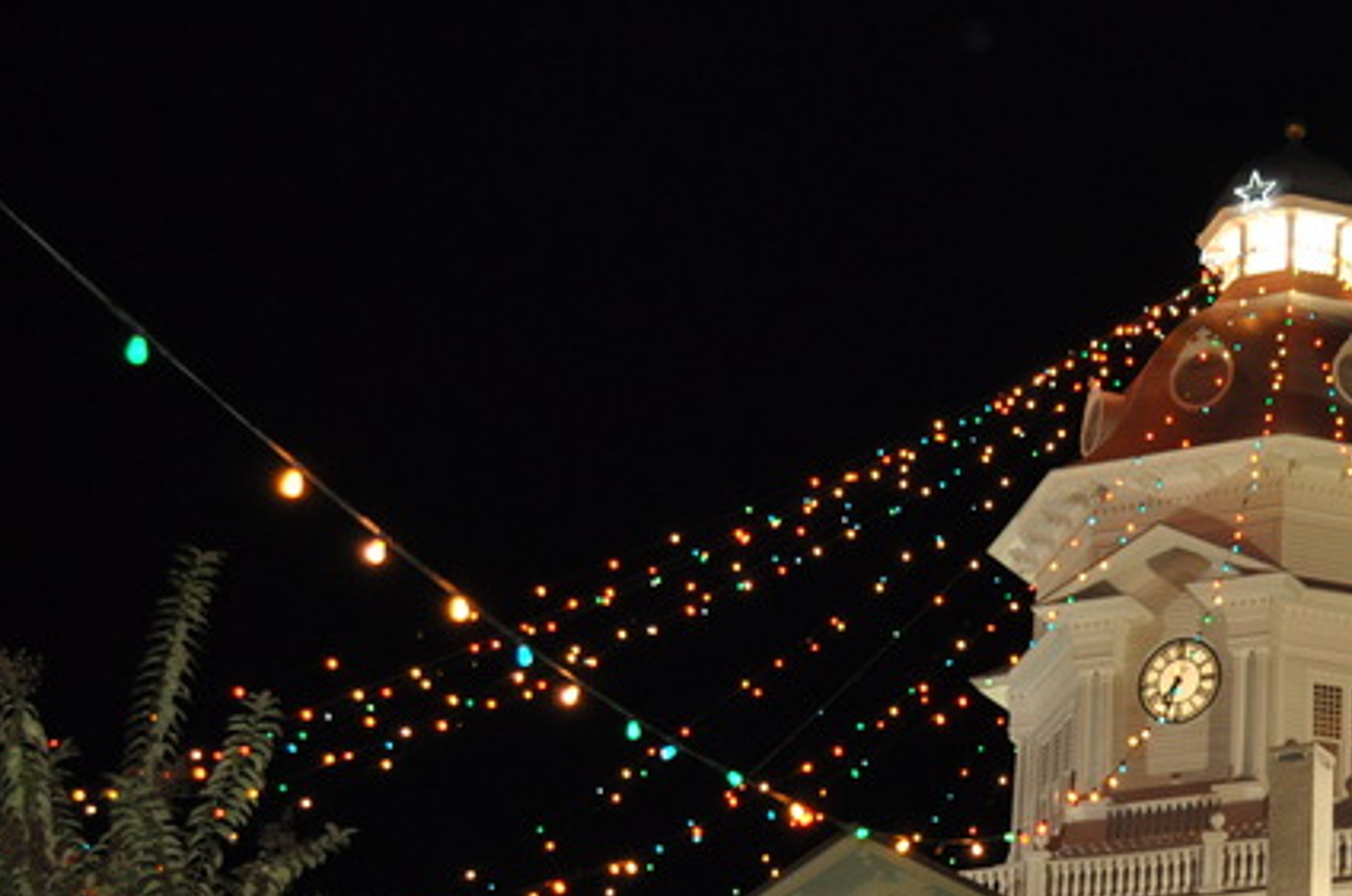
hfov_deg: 25.2
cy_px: 855
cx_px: 1122
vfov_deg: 16.9
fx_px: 2961
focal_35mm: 79
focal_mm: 26
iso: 800
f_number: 4.2
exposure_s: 1/13
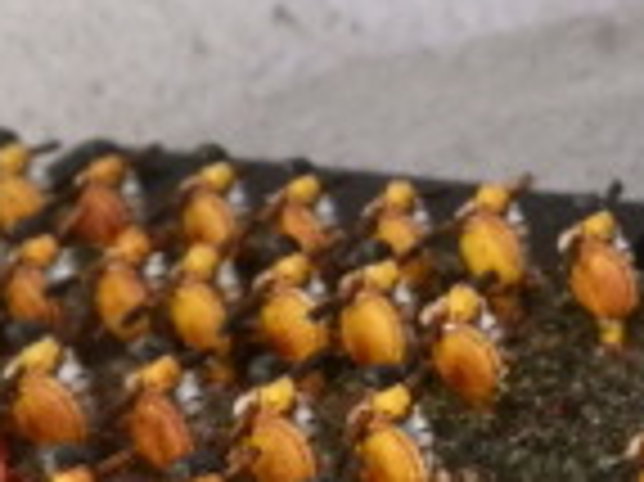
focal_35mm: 105
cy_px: 239
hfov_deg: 17.6
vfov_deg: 14.1
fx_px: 1952
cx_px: 838
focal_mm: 5
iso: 400
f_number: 3.1
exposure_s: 1/100
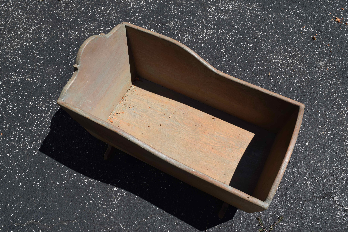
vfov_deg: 41.7
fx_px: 304
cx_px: 174
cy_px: 116
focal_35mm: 32
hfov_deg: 59.5
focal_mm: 21
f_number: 10
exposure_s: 1/400
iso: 200
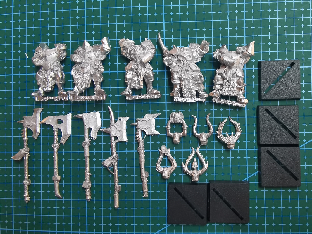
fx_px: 234
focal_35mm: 26
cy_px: 117
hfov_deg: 67.3
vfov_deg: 53.1
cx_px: 156
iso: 400
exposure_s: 1/25
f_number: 2.2
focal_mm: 2.26
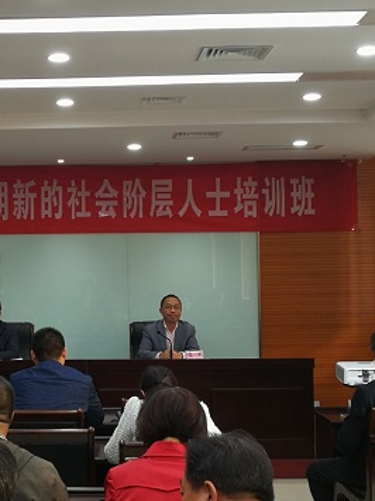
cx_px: 42
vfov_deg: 26.7
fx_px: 1055
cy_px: 248
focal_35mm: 73
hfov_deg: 19.8
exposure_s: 1/33.3
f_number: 2.2
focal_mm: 3.95
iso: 160
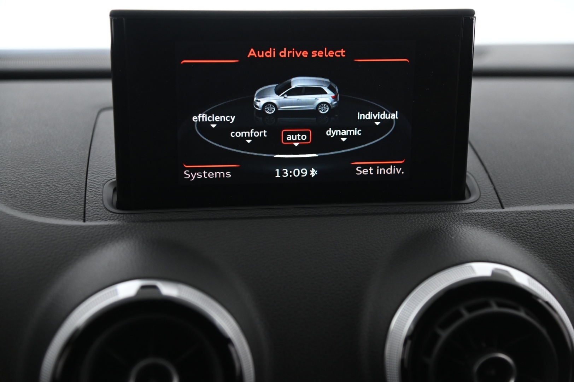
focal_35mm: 62
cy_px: 191
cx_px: 287
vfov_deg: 21.9
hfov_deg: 32.4
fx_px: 988
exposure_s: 1/25
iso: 2000
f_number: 4
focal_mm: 62
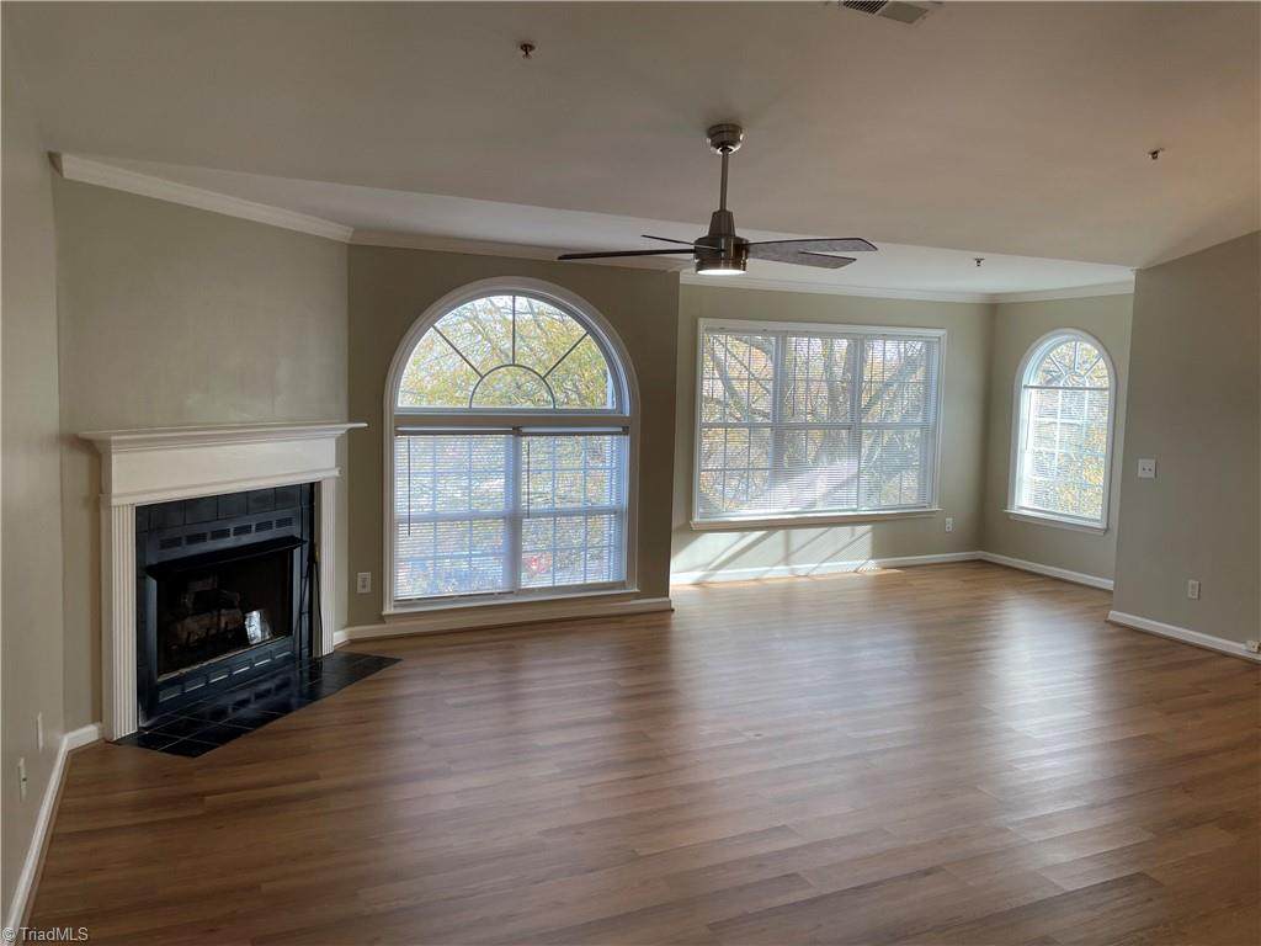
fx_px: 947
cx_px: 630
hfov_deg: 67.3
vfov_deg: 53.1
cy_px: 473
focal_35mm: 26
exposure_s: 1/120
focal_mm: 4.2
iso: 40
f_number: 1.6
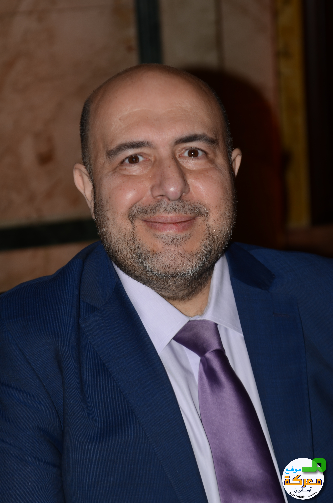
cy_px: 252
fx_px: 1798
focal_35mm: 129
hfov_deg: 10.6
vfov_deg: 15.9
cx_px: 166
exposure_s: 1/250
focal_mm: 86
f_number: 4.5
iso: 100
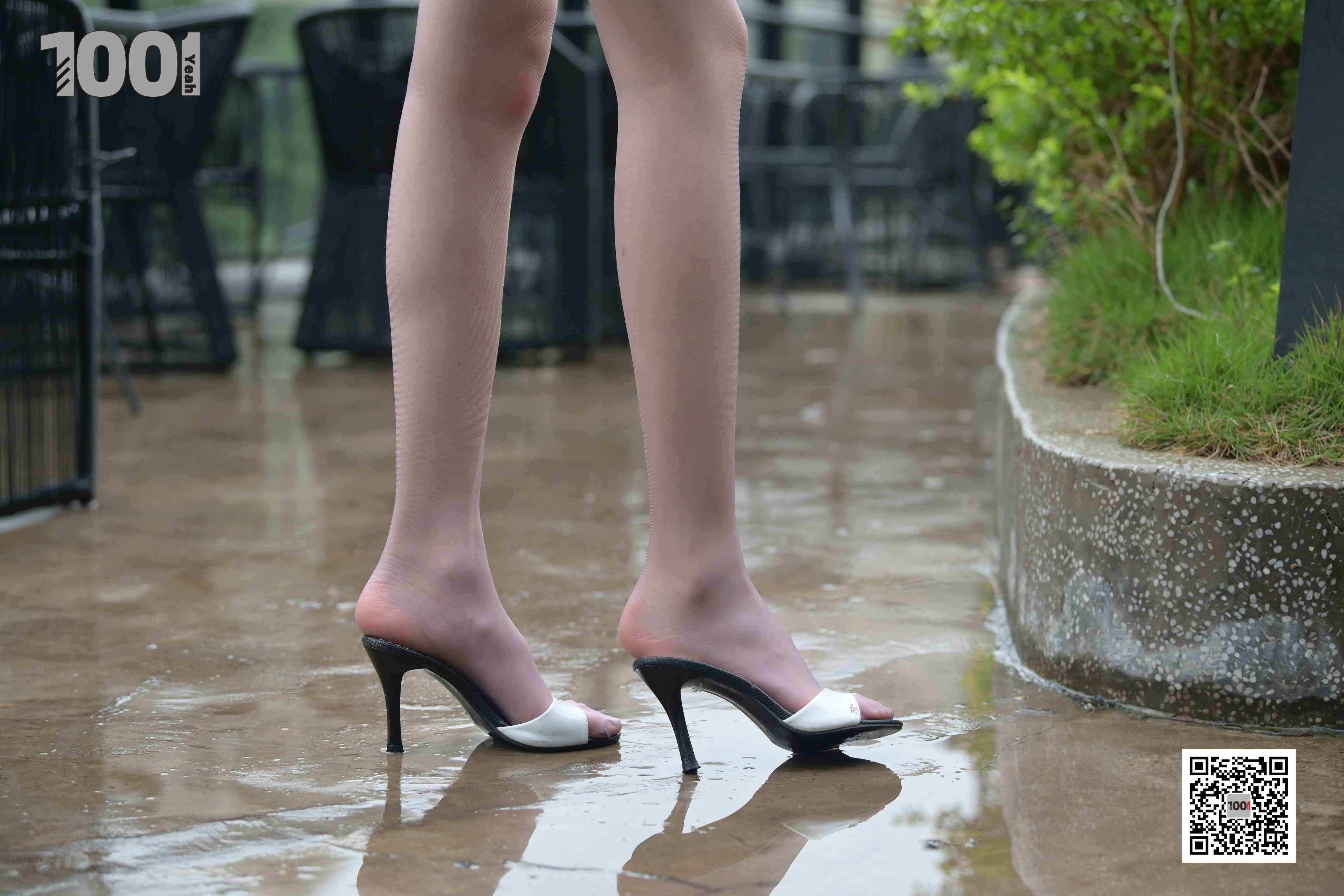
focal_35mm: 70
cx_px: 672
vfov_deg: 19.5
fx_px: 2613
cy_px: 448
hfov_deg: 28.8
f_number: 3.5
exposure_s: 1/250
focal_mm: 70
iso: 1250
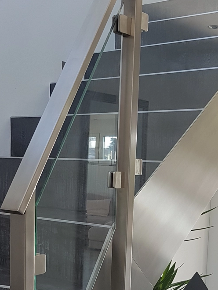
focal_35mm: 59
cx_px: 129
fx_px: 495
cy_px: 227
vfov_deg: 31.9
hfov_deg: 24.8
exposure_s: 1/100
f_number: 1.7
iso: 64
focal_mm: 4.2
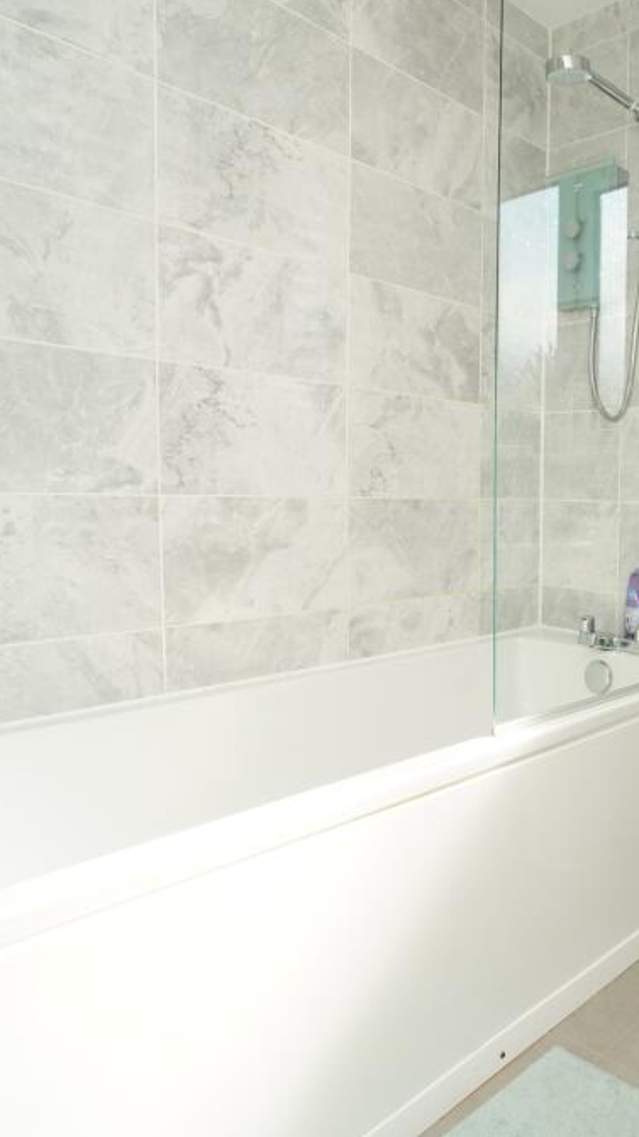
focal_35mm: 24
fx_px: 724
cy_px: 559
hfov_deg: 40.9
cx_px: 654
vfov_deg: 76.3
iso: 400
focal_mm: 10
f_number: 9
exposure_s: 1/160
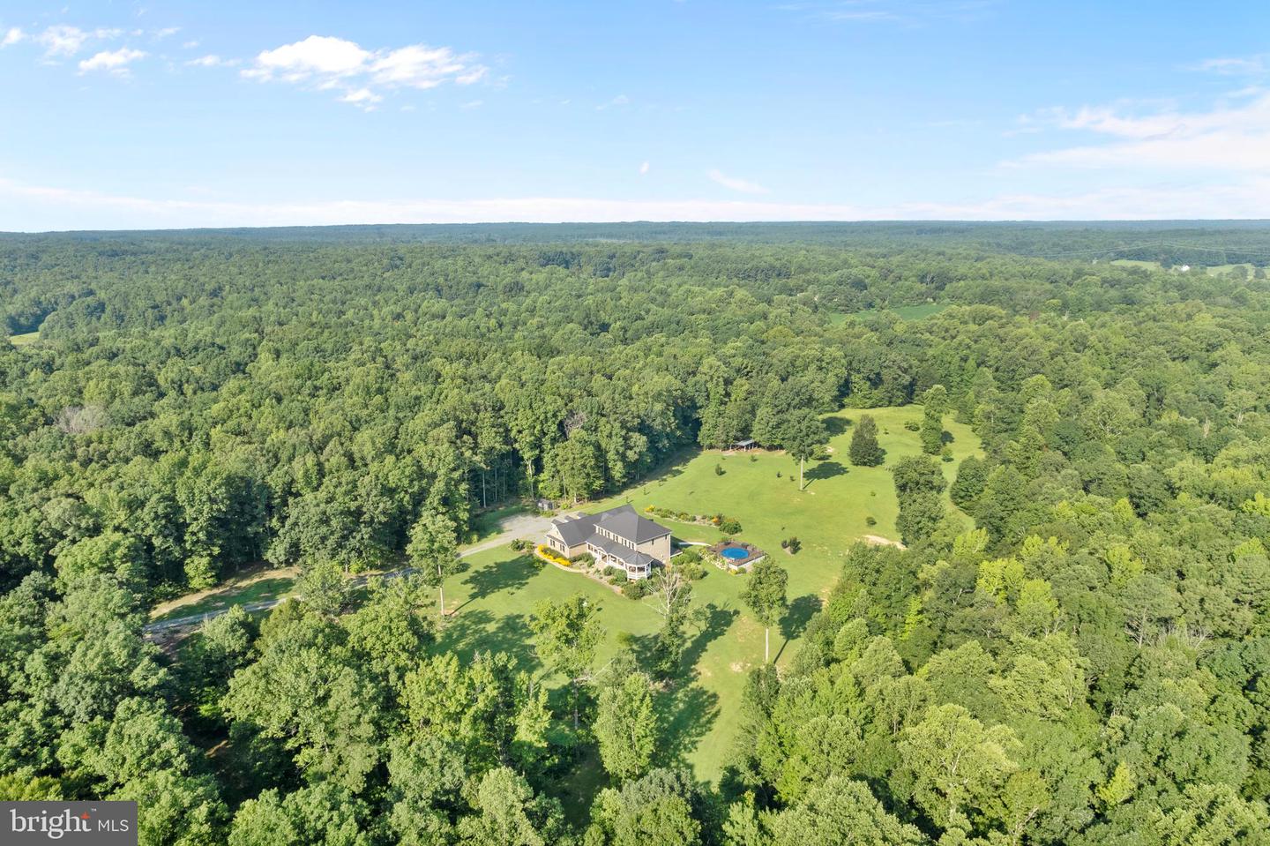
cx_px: 635
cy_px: 423
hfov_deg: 78.6
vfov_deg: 57.2
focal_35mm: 22
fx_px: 776
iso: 100
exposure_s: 1/1500
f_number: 2.8
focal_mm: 8.38
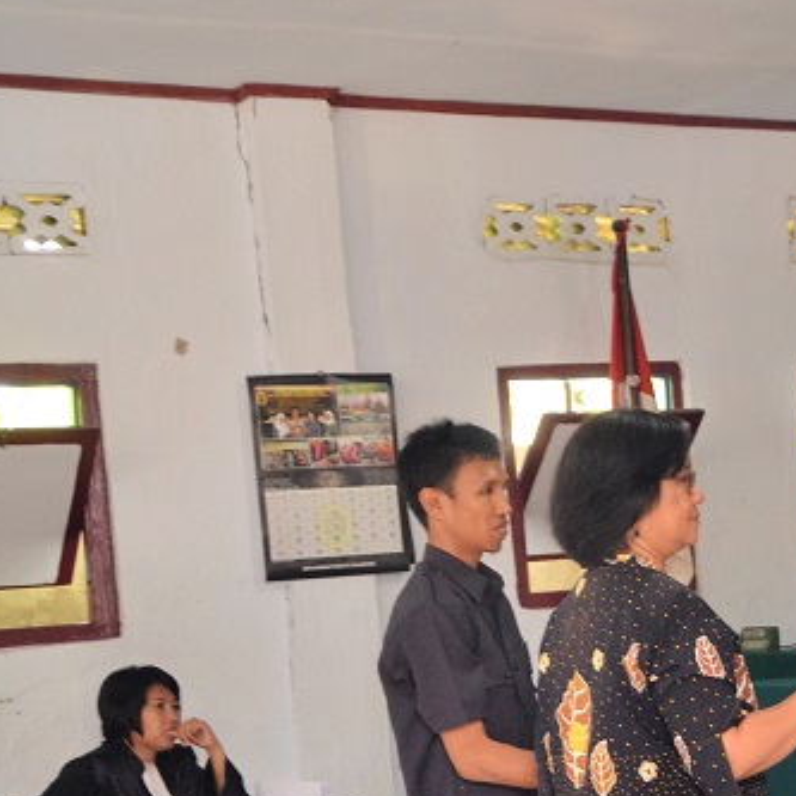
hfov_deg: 18.1
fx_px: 2237
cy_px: 626
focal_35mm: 86
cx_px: 1171
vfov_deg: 20.0
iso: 1000
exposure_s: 1/40
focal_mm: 22
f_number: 3.8
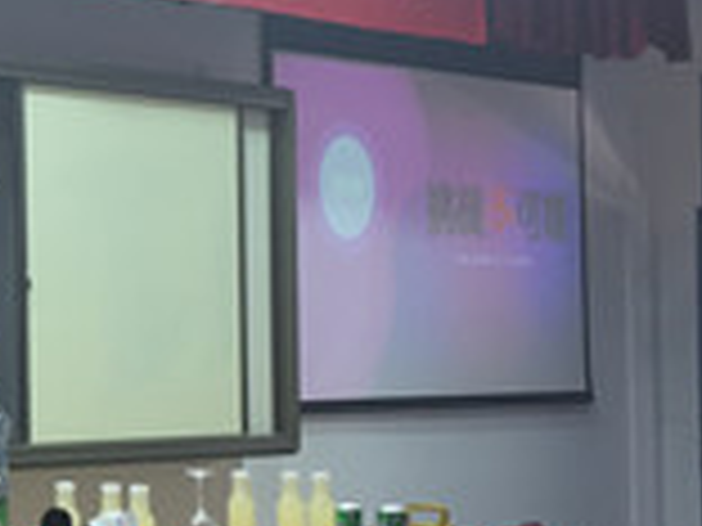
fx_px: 1886
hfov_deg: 19.5
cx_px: -207
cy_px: 357
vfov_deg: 15.9
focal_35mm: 93
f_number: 2.2
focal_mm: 4.15
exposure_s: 1/33
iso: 32
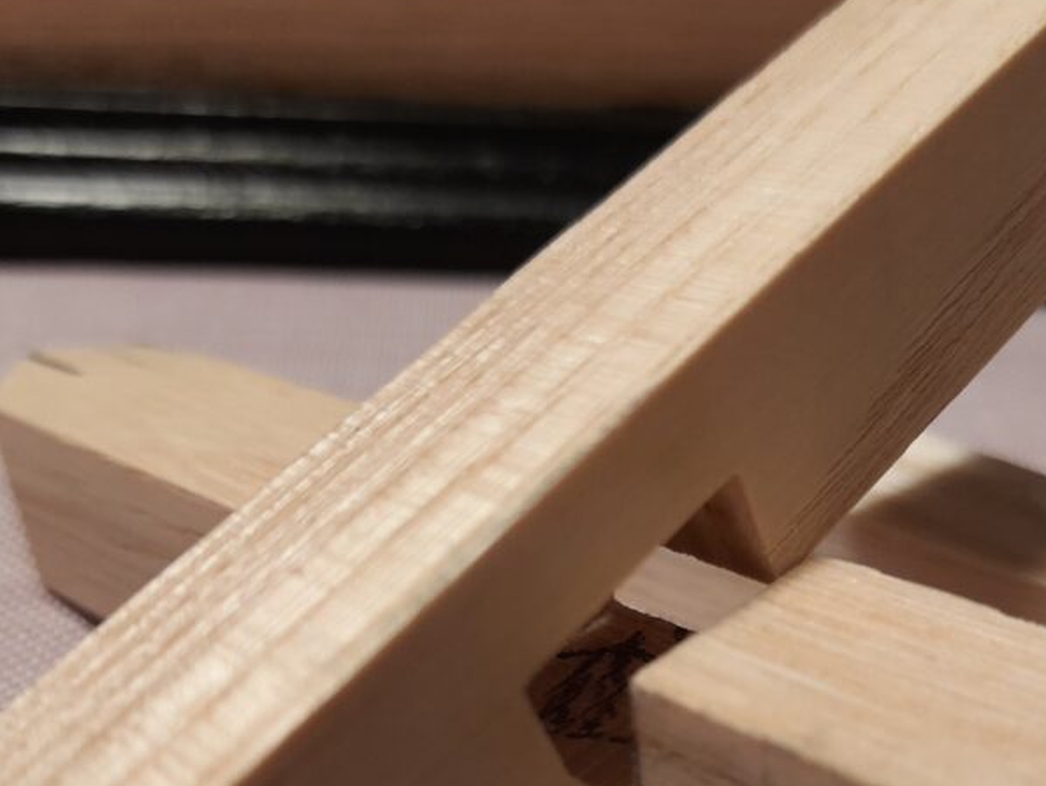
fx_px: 1300
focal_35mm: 43
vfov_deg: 32.5
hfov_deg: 43.6
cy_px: 652
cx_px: 617
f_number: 2
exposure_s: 1/50
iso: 160
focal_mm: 4.6
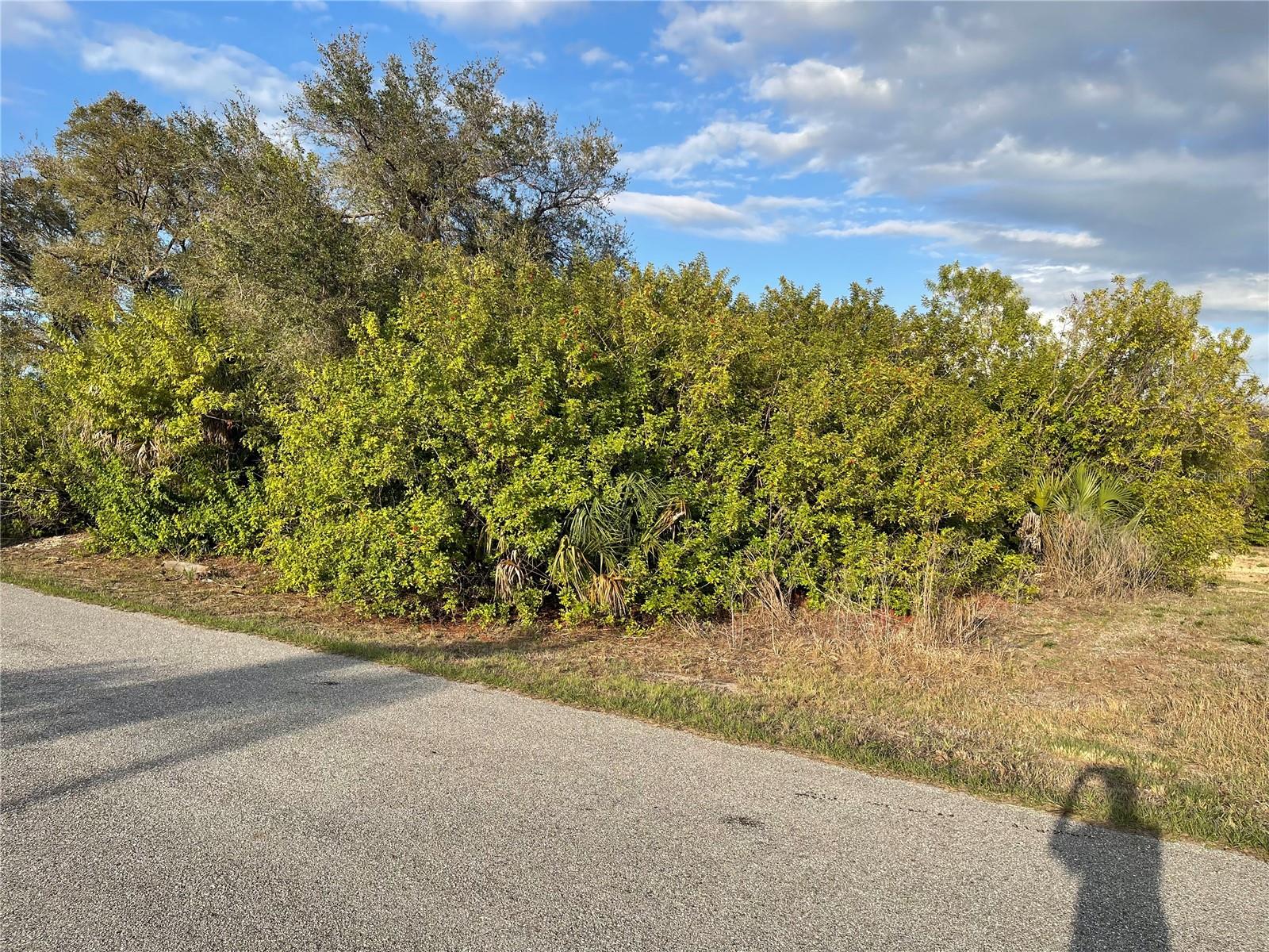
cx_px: 634
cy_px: 476
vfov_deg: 54.9
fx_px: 916
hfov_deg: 69.4
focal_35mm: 25
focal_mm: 5.1
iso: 32
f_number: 1.6
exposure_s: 1/1912
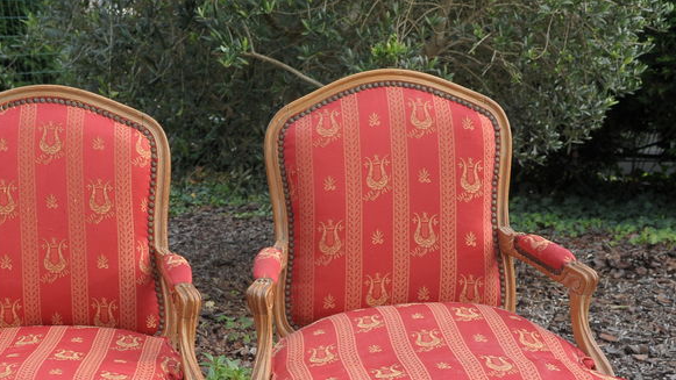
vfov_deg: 21.5
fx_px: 968
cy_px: 376
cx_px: 271
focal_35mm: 54
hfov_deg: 38.3
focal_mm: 30
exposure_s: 1/180
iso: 400
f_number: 6.7
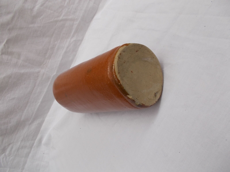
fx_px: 173
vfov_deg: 53.1
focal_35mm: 26
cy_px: 86
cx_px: 115
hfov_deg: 67.3
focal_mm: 4.6
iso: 80
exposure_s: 1/160
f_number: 3.2
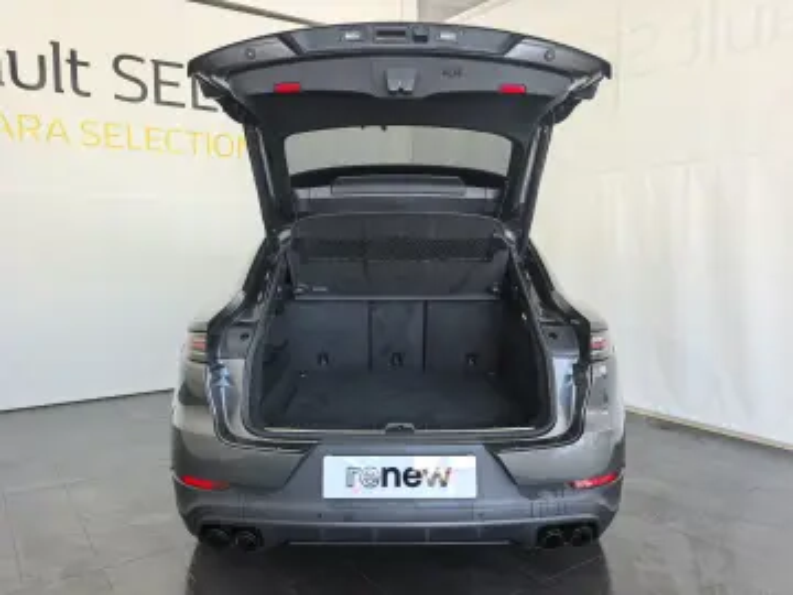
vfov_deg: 51.4
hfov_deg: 65.3
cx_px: 396
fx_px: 619
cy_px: 298
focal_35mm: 27
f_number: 1.4
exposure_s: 1/100
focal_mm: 6.98
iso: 80
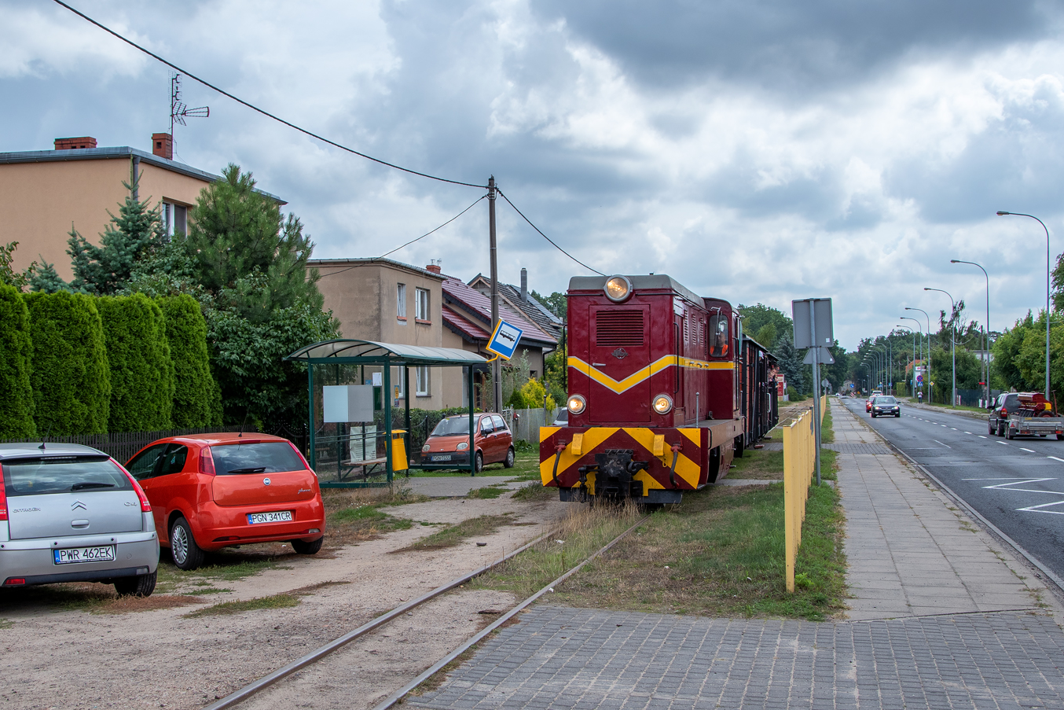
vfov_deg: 34.2
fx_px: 1153
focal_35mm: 39
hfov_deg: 49.4
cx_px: 608
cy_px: 324
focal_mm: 22
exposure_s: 1/500
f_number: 9
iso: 160
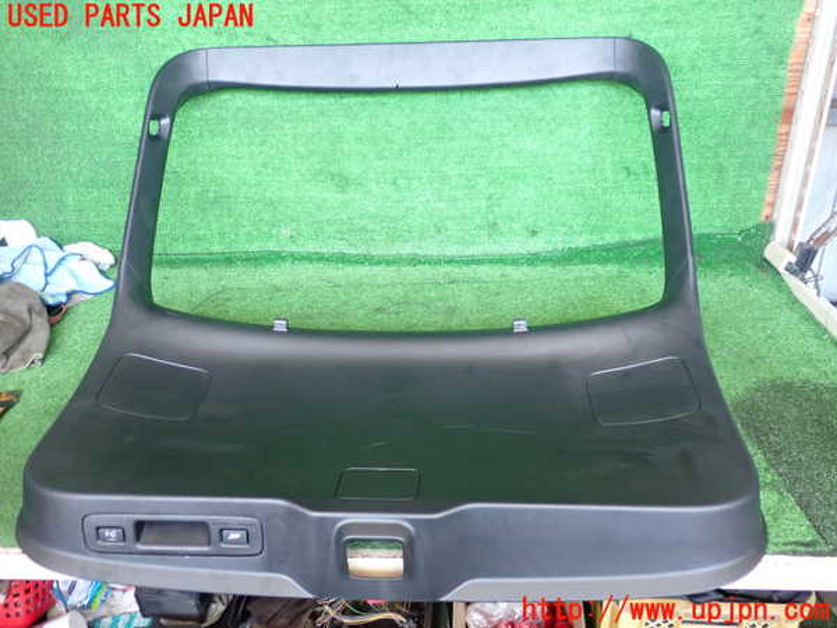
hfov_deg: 60.0
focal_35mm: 30
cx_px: 418
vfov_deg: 46.8
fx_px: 725
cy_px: 314
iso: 200
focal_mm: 5.4
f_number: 2.3
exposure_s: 1/30
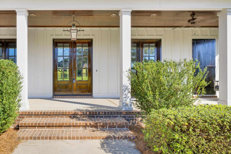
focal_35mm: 22
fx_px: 141
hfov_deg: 75.6
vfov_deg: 57.2
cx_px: 73
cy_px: 77
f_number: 11
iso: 400
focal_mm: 16
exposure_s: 1/320
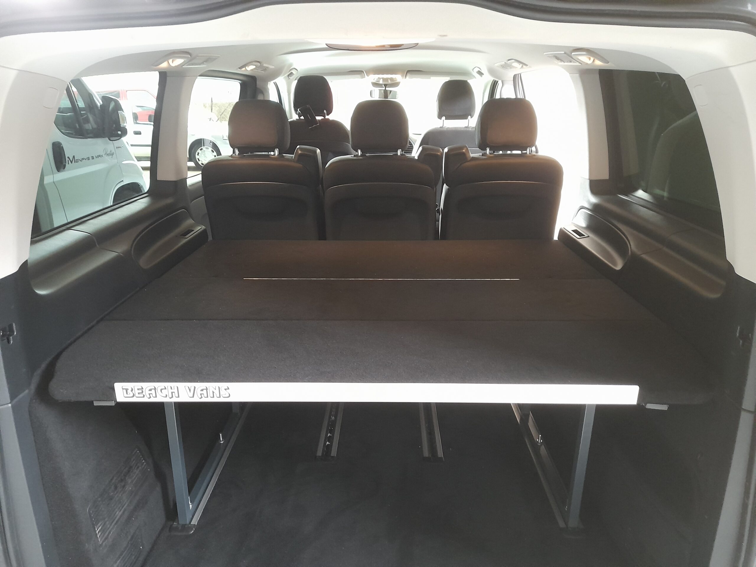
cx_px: 378
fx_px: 546
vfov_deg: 54.9
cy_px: 284
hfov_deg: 69.4
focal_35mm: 25
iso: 640
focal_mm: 4.6
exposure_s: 1/25
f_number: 2
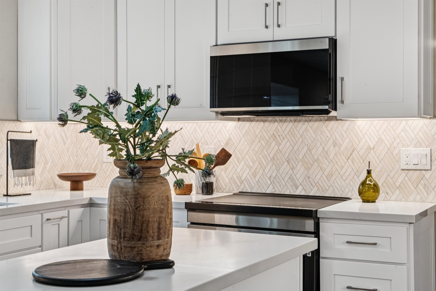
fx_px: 630
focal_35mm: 52
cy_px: 146
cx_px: 218
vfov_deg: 26.0
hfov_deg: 38.2
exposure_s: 1/15
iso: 640
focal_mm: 52
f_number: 16
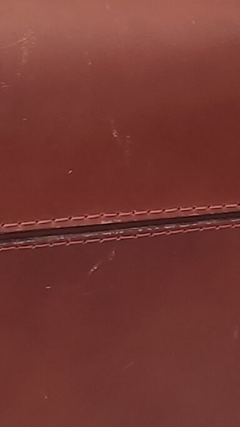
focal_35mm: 166
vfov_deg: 12.9
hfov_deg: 7.3
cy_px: 122
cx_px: 128
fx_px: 1879
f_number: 1.79
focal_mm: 4.74
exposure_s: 1/33
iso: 259
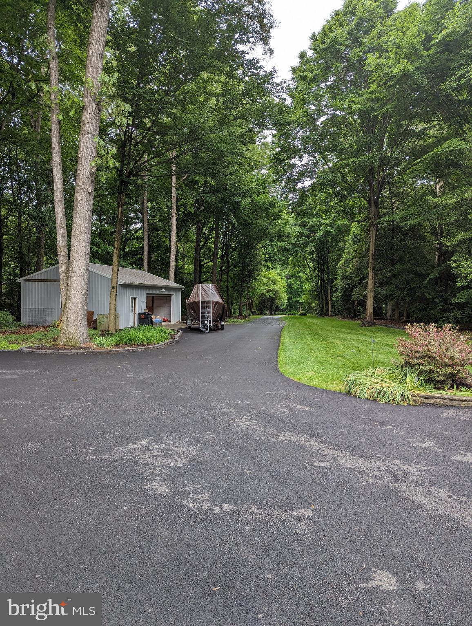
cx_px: 236
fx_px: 435
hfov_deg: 56.9
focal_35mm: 24
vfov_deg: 71.5
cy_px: 313
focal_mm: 6.81
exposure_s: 1/303
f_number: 1.85
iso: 51
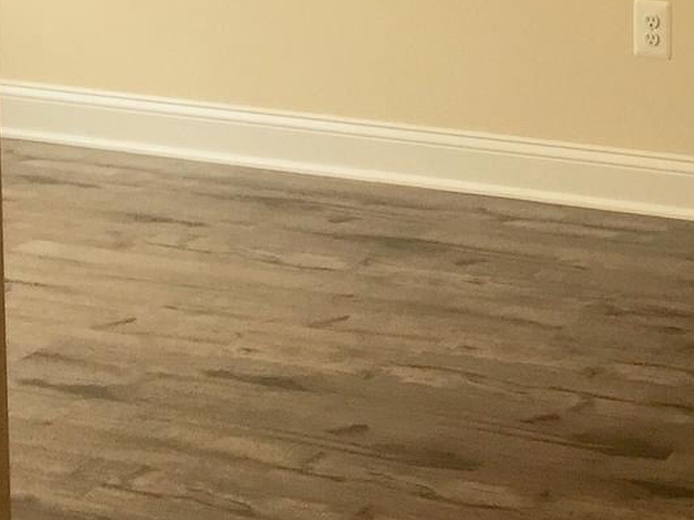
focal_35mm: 111
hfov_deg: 16.5
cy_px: -257
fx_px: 2225
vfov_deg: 12.7
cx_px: 956
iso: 32
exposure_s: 1/120
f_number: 2.2
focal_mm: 4.15
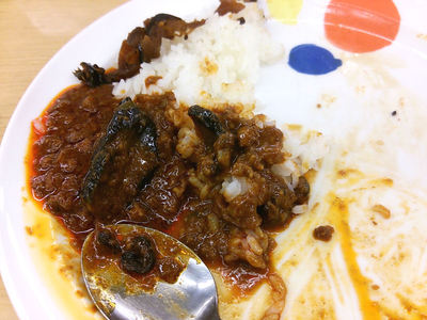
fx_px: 370
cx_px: 214
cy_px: 160
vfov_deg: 46.8
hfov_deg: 60.0
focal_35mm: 30
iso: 40
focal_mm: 4.06
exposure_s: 1/87
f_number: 1.94
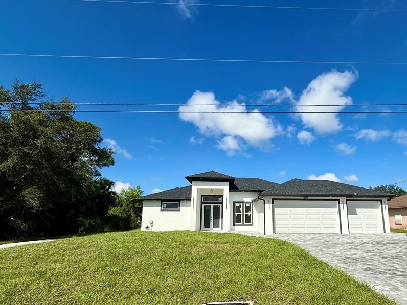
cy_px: 184
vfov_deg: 70.8
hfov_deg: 86.7
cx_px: 243
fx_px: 212
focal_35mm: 18
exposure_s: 1/4425
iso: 50
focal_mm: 2.22
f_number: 2.2
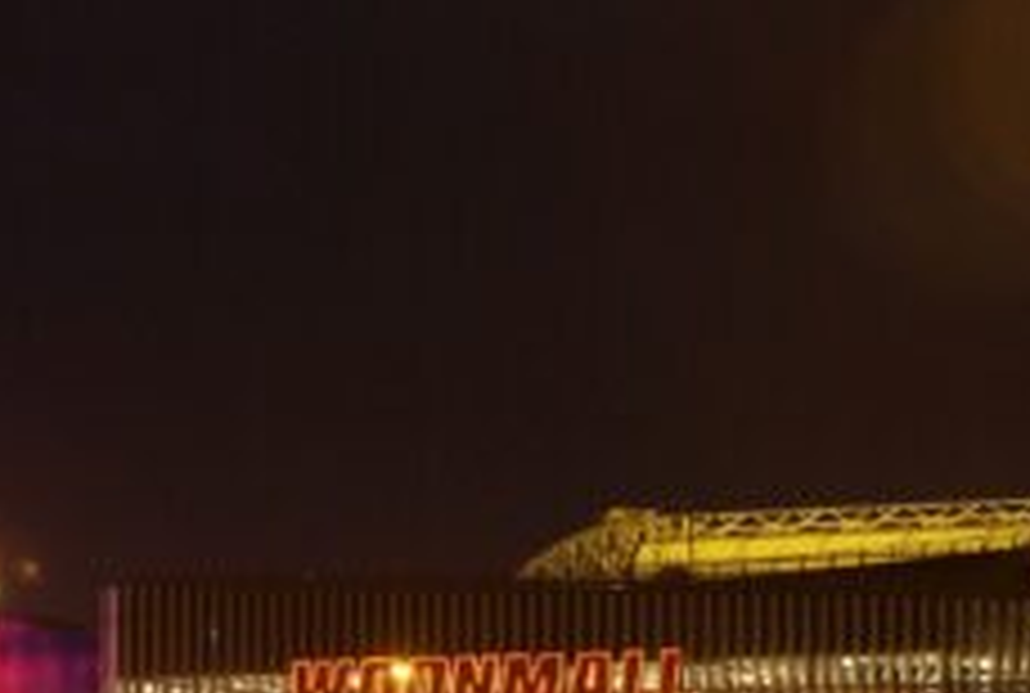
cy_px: 742
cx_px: -112
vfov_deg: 10.0
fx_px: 3939
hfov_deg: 14.5
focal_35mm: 137
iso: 400
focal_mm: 35
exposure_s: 1/1.67
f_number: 5.6
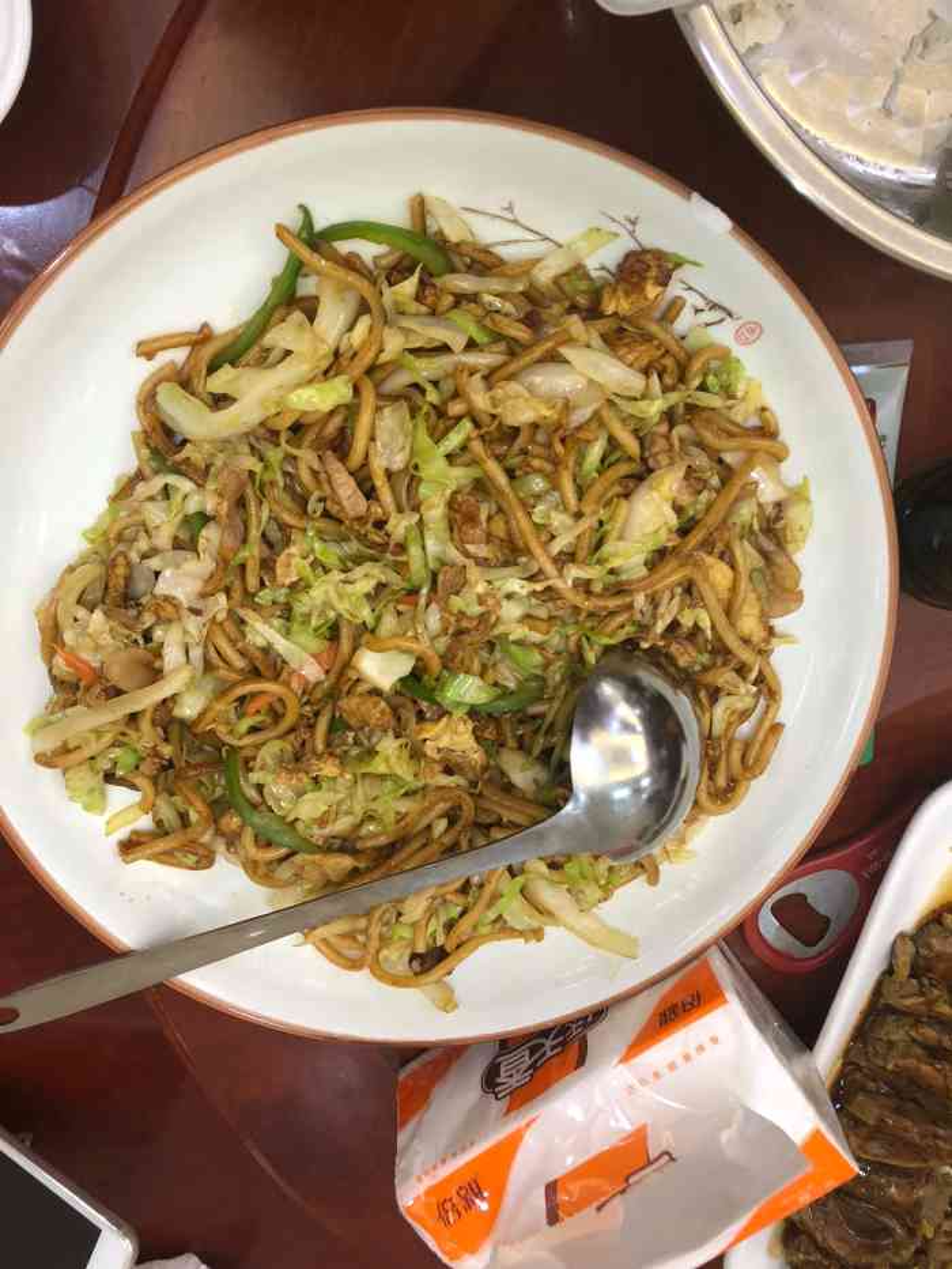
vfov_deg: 63.4
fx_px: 1026
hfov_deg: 49.8
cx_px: 476
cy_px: 634
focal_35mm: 28
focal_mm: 3.99
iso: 40
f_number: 1.8
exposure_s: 1/25
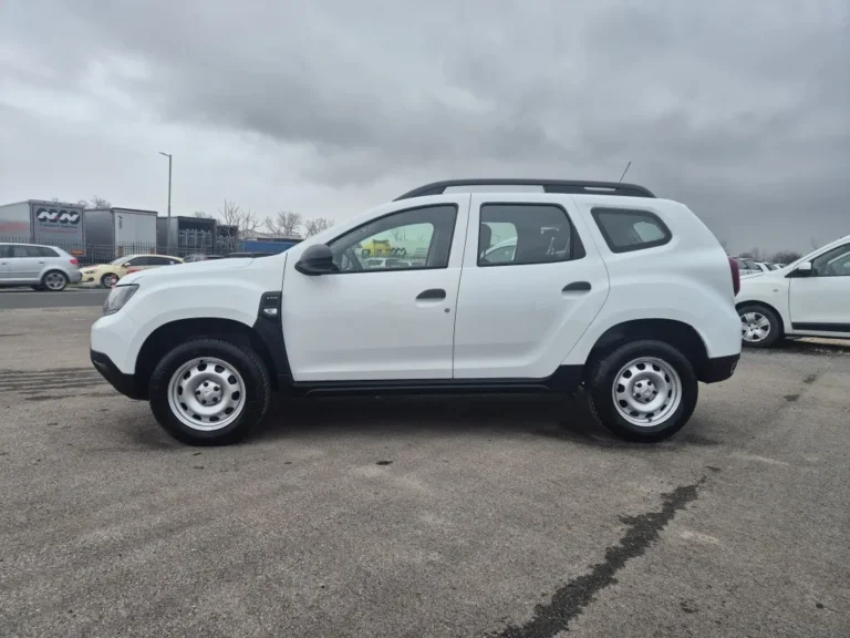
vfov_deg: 58.9
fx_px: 565
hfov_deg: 73.9
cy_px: 319
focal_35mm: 23
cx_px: 425
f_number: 1.8
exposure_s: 1/180
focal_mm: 5.4
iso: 80
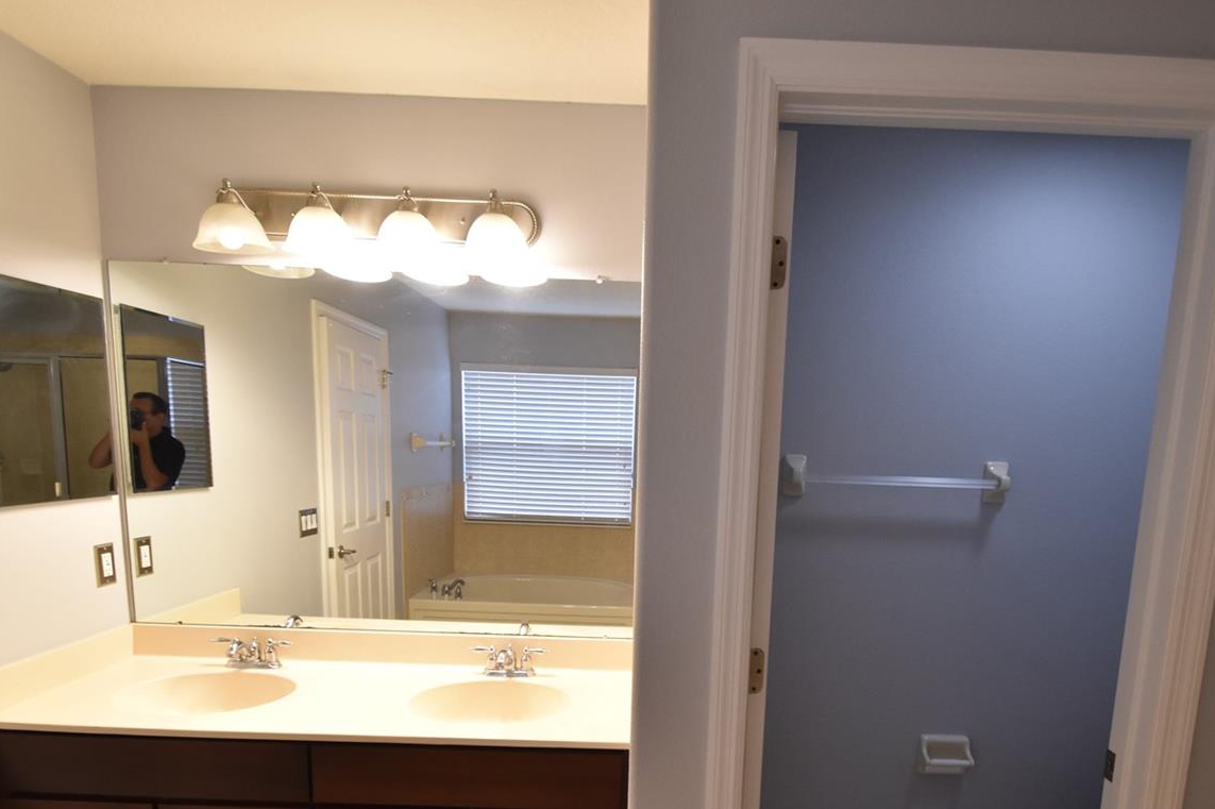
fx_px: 708
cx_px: 682
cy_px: 557
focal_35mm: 21
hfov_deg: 80.9
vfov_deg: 57.8
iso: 800
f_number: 3.5
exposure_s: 1/90
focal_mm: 10
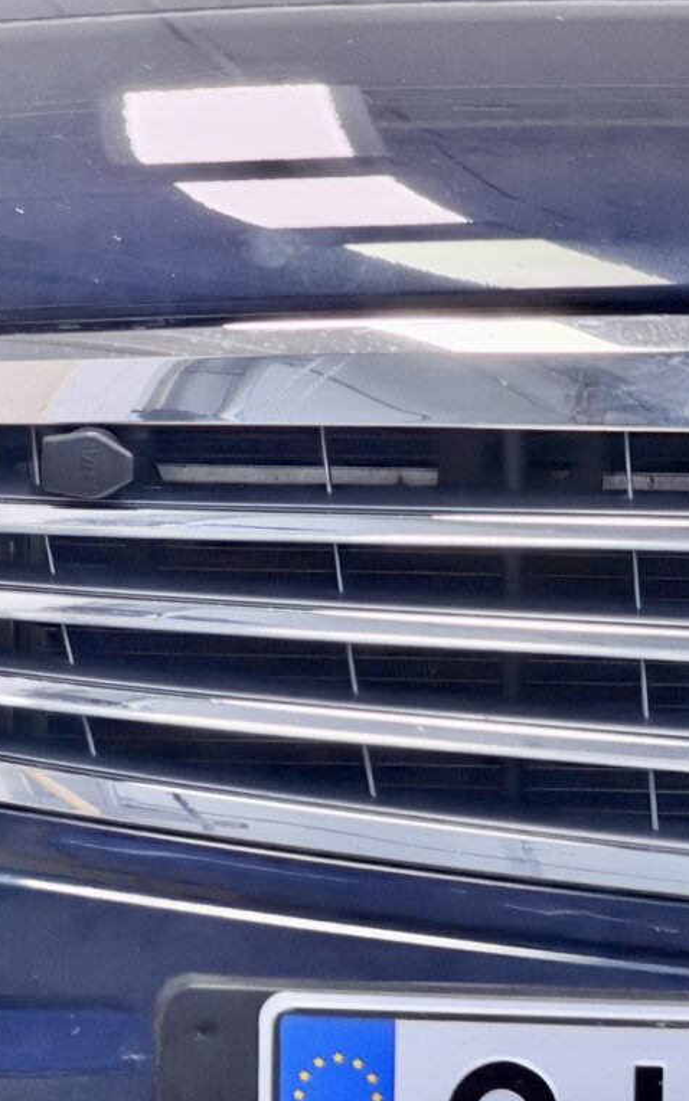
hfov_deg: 4.6
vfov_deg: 7.4
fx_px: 8526
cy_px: 549
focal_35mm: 284
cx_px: 105
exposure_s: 1/50
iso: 320
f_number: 2.8
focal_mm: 16.89
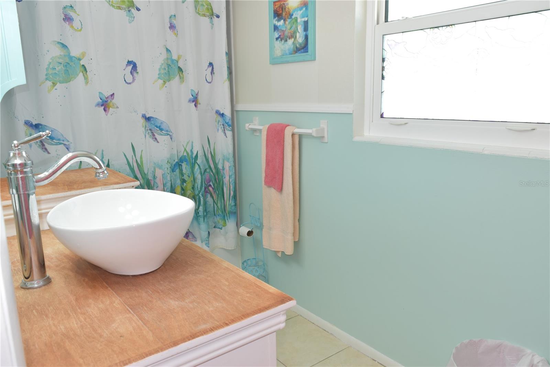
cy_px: 184
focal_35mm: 27
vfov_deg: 47.9
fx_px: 412
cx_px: 275
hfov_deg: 67.4
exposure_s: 1/30
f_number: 7.1
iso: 400
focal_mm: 18
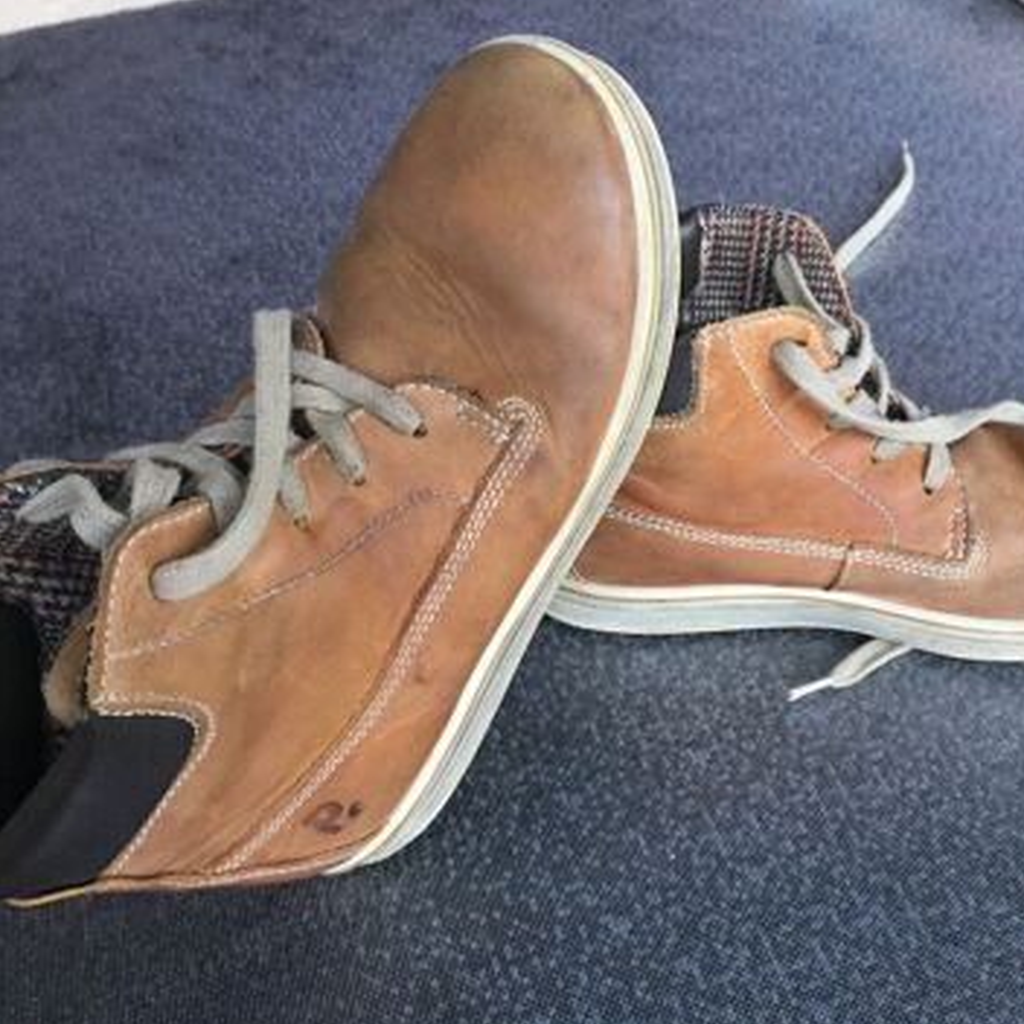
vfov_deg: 47.2
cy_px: 518
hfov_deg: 46.8
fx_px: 1171
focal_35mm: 35
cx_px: 643
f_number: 2.2
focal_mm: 4.15
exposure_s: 1/33
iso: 200
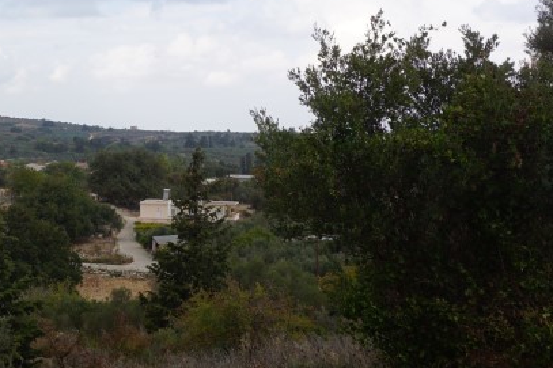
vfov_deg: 19.8
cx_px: 15
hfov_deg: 28.1
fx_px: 1044
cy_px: 67
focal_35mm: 68
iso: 100
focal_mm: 16
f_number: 9
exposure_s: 1/100
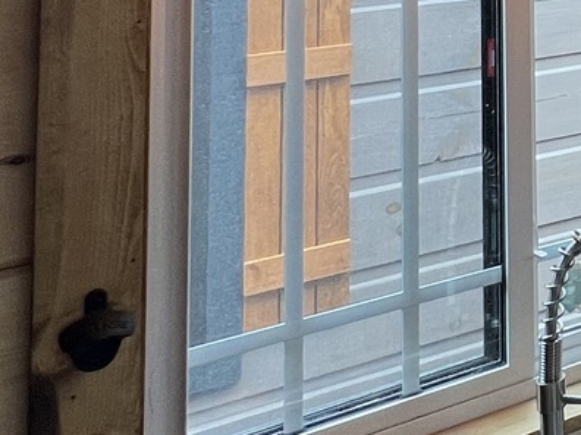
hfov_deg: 23.3
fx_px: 1057
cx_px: 918
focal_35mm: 63
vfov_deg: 19.7
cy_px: -250
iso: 80
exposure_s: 1/120
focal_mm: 1.57
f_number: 1.8
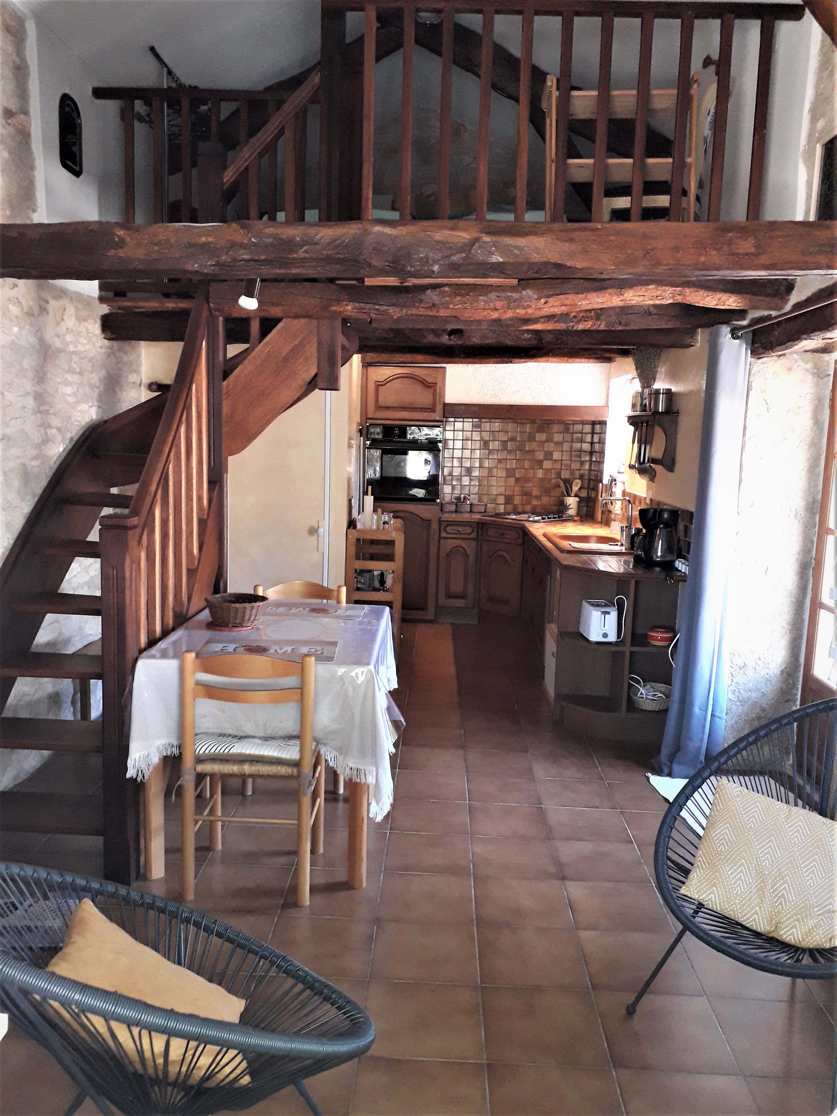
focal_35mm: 27
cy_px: 558
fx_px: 870
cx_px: 418
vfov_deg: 65.3
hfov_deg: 51.4
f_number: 1.9
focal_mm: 3.6
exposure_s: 1/50
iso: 200
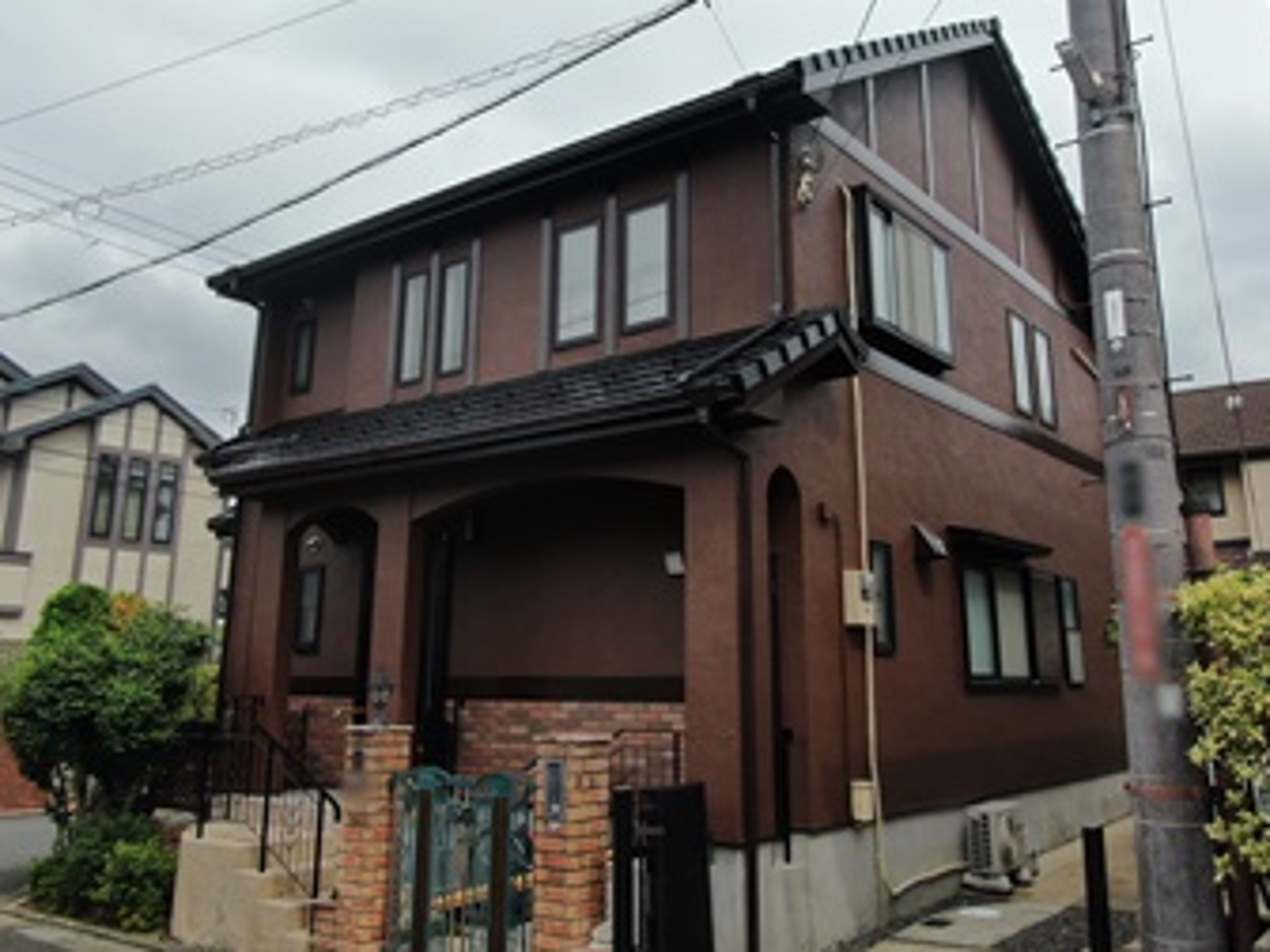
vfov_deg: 54.9
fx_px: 917
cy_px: 461
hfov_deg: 69.4
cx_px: 616
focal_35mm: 25
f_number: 2.8
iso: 100
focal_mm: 4.39
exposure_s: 1/1600
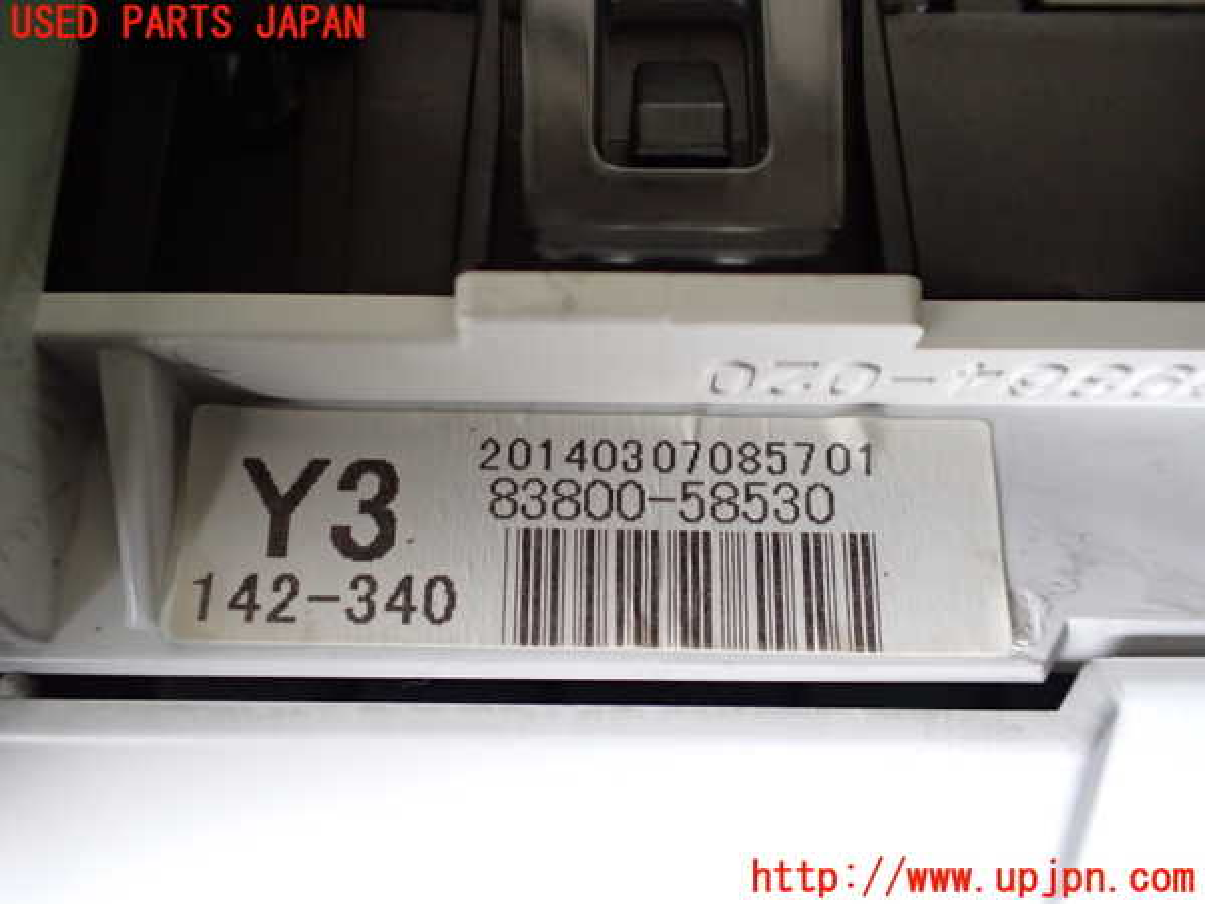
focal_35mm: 30
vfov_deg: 46.8
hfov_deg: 60.0
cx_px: 602
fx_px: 1044
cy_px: 452
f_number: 2.3
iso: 640
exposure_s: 1/125
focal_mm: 5.4
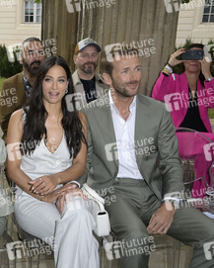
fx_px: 396
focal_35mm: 50
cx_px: 5
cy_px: 125
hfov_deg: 28.6
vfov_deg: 37.3
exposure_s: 1/250
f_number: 6.3
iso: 500
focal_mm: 32
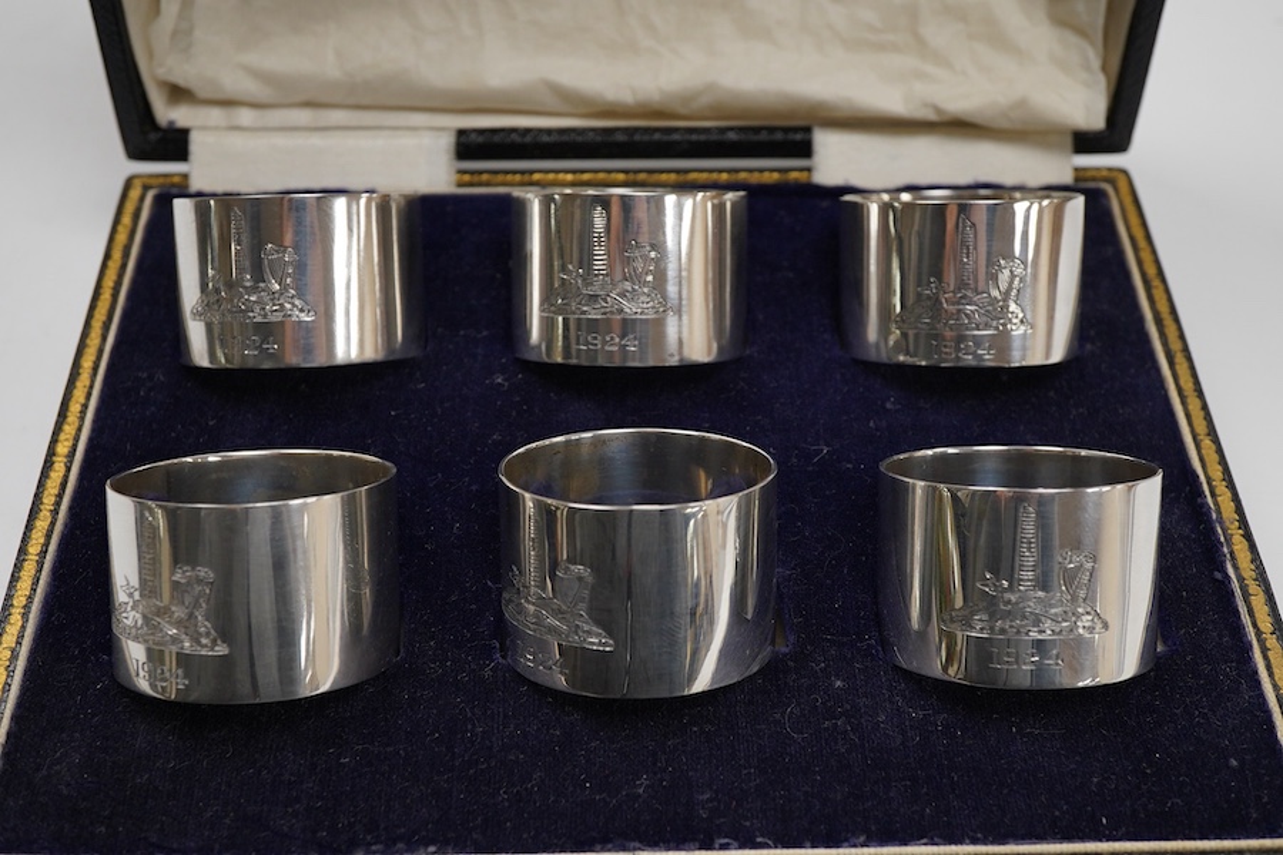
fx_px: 1604
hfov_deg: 43.6
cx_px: 642
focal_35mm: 45
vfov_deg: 29.9
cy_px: 428
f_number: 10
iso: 800
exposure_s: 1/125
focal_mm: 30
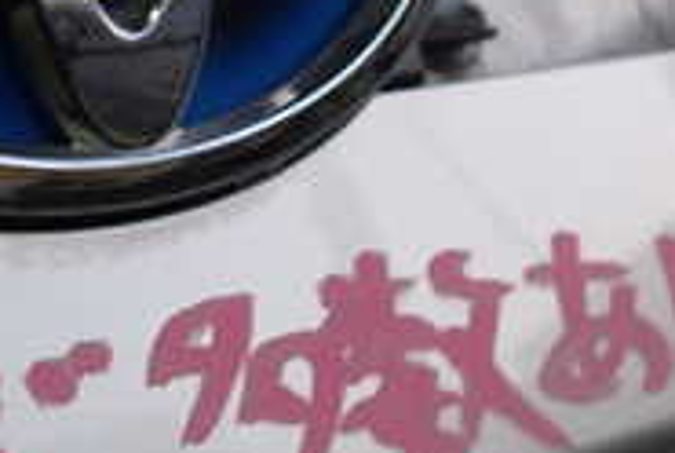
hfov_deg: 20.2
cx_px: 274
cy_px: 511
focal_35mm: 101
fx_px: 1897
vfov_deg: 13.3
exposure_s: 1/50
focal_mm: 5.4
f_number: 2.3
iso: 200
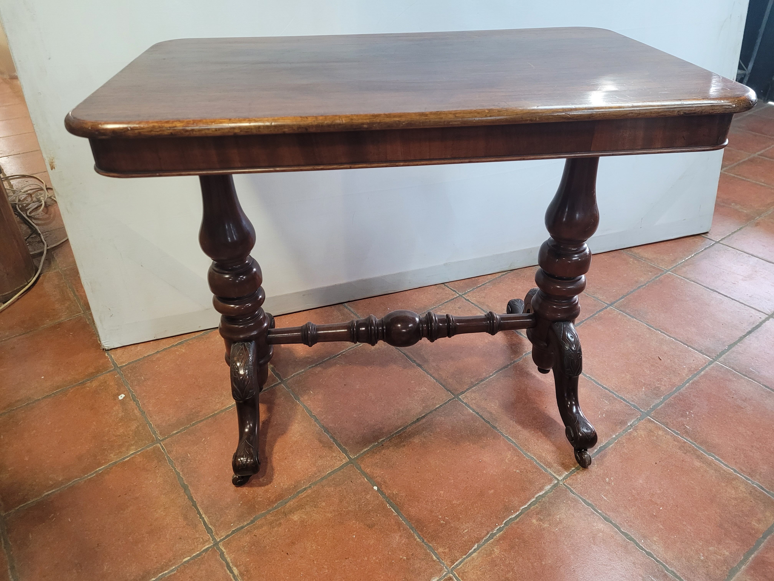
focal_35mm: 26
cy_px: 290
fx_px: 581
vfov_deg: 53.1
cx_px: 387
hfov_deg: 67.3
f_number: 1.8
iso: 400
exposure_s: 1/50
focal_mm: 5.4
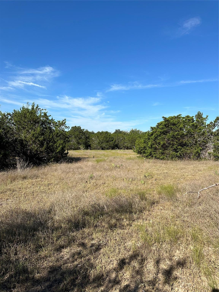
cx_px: 110
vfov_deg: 71.6
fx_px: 202
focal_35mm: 24
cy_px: 146
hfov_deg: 56.8
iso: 80
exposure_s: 1/4545
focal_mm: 6.86
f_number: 1.78
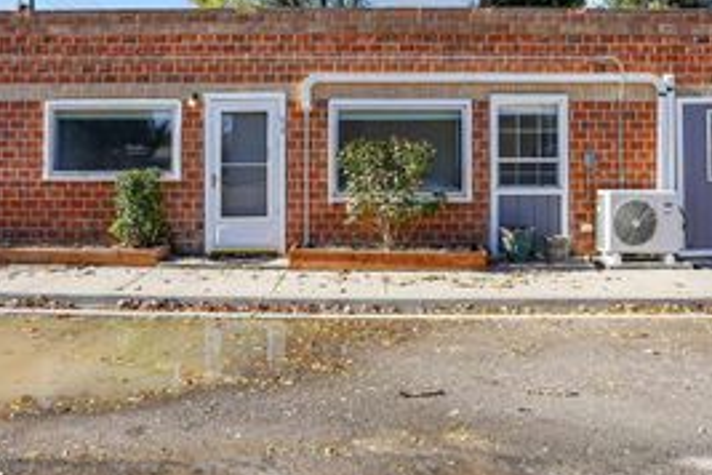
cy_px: 137
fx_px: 593
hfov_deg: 61.9
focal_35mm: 30
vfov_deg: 42.7
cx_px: 379
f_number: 9
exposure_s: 1/125
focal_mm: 16
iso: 100
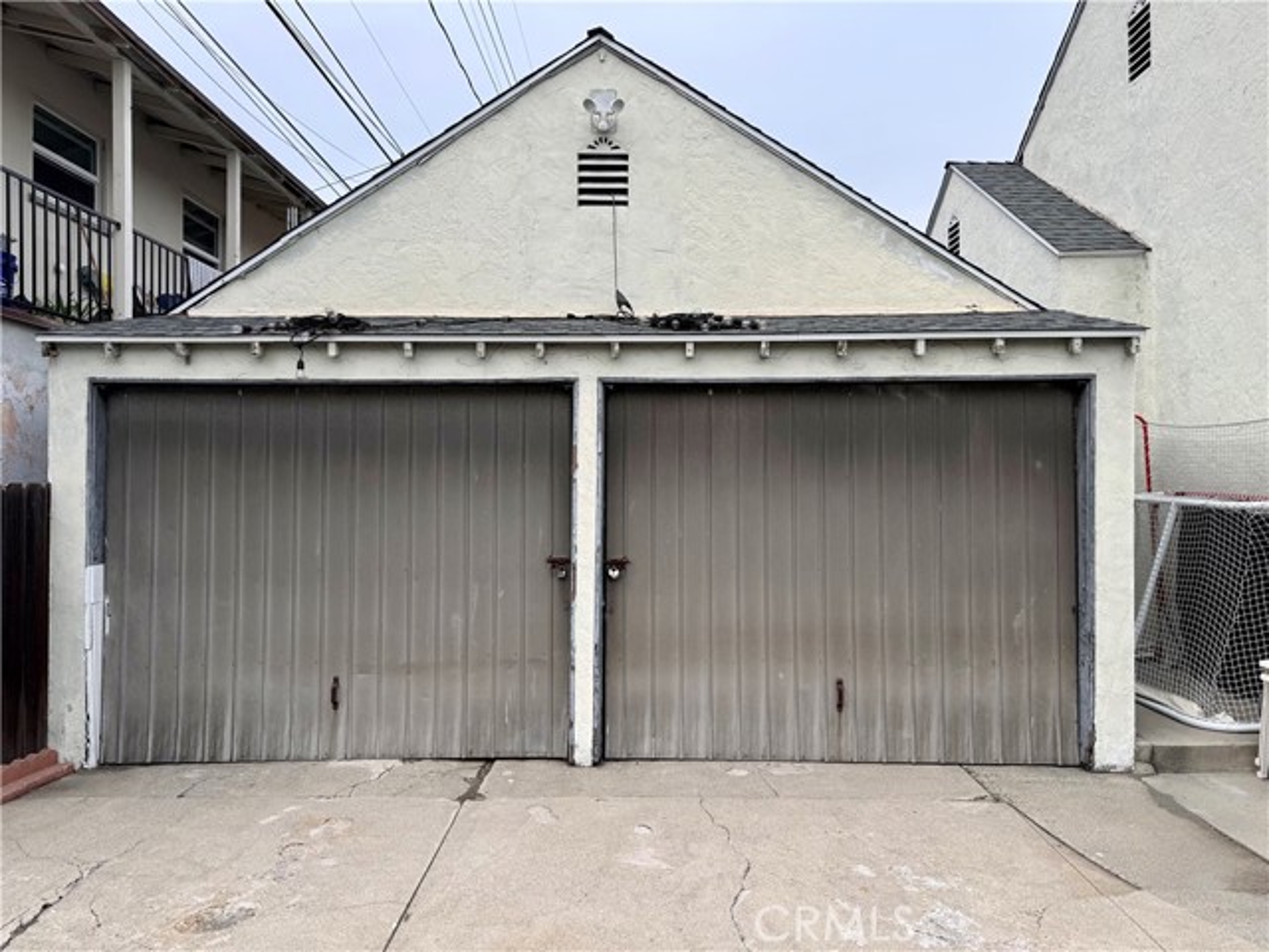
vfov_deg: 56.8
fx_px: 880
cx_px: 634
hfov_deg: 71.6
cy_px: 476
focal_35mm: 24
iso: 80
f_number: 1.78
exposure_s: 1/722
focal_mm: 6.76
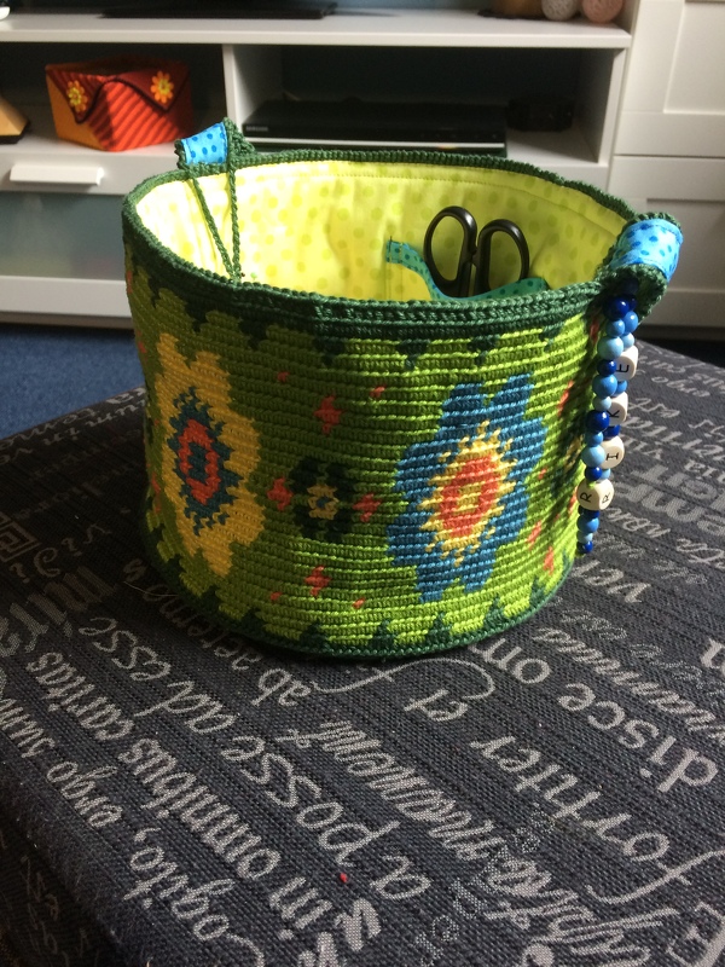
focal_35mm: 29
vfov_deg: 61.7
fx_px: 810
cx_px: 362
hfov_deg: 48.2
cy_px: 484
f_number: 2.2
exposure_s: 1/33
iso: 100
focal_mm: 4.15
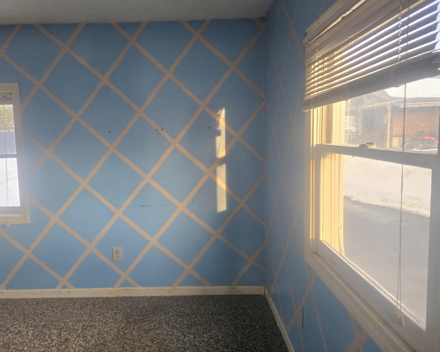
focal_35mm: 26
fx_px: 339
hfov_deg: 65.8
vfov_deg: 54.9
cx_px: 191
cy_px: 169
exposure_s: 1/120
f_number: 1.7
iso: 320
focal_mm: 6.3
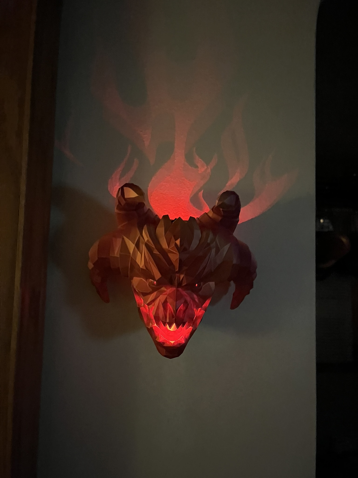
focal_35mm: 26
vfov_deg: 67.3
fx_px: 359
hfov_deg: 53.1
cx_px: 179
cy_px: 239
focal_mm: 5.1
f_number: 1.6
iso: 6400
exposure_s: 1/17
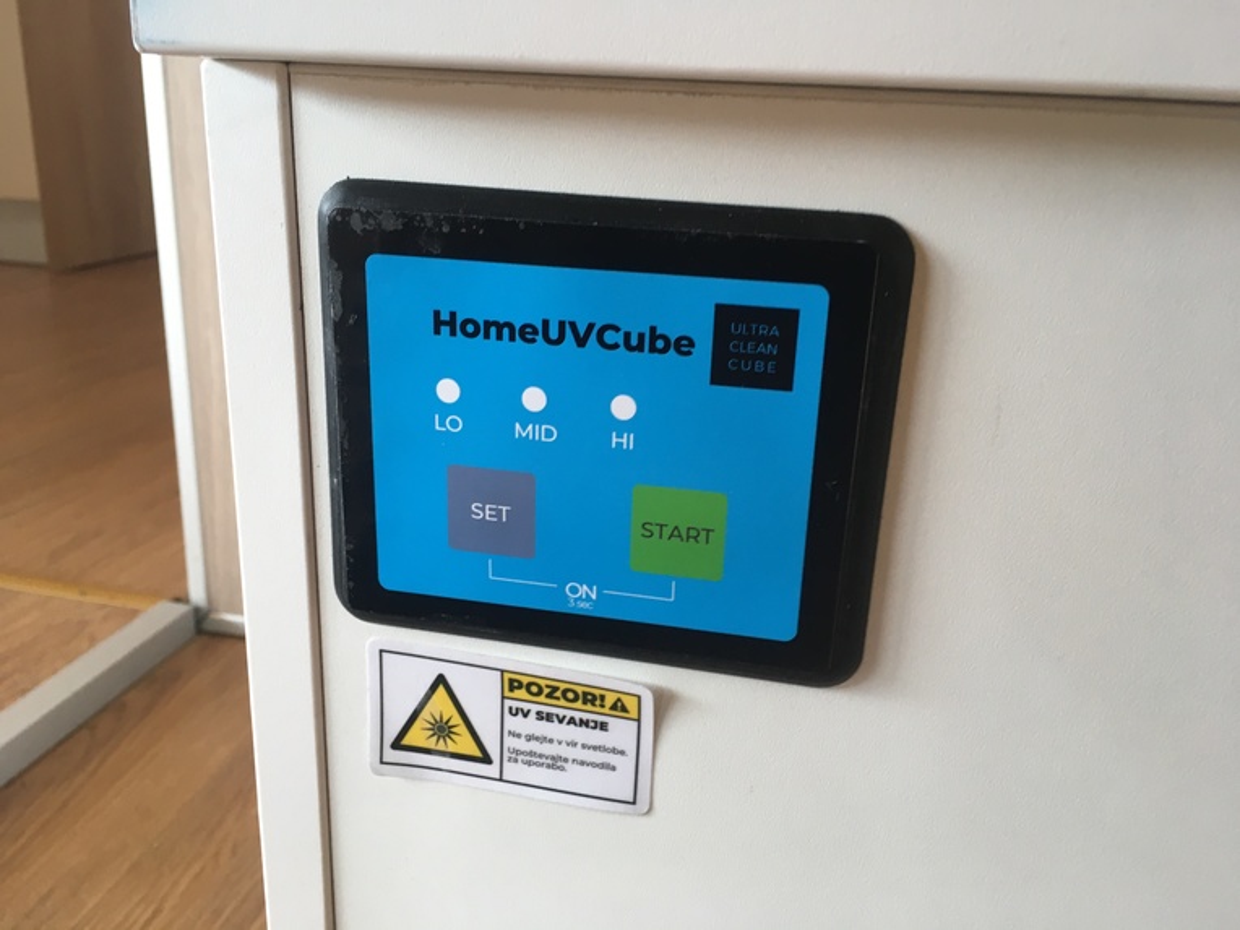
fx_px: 1039
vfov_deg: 48.2
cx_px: 620
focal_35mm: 29
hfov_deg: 61.7
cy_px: 465
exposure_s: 1/33
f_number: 2.2
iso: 80
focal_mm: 4.15
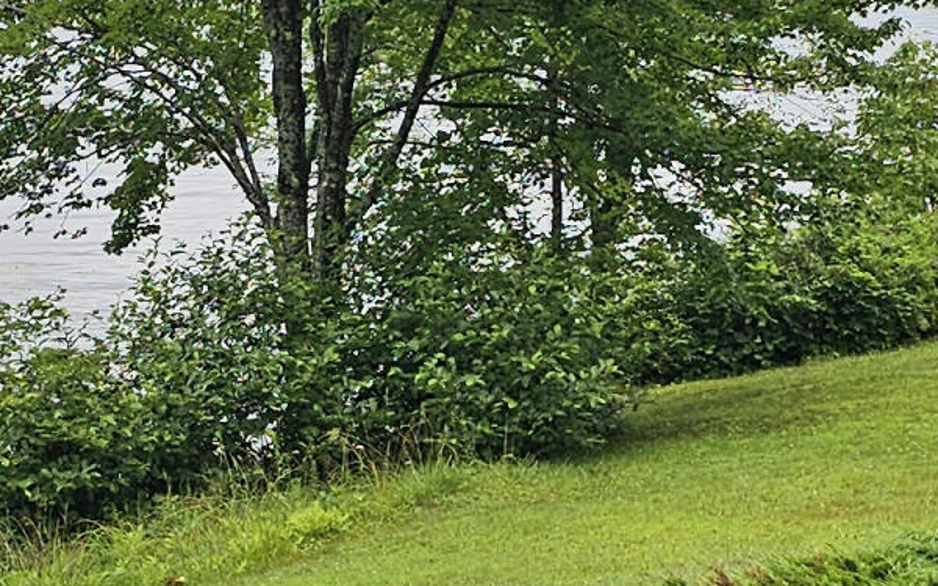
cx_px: 306
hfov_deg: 17.1
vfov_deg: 10.6
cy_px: 609
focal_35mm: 122
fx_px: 3119
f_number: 1.7
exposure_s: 1/784
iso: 10
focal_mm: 6.3
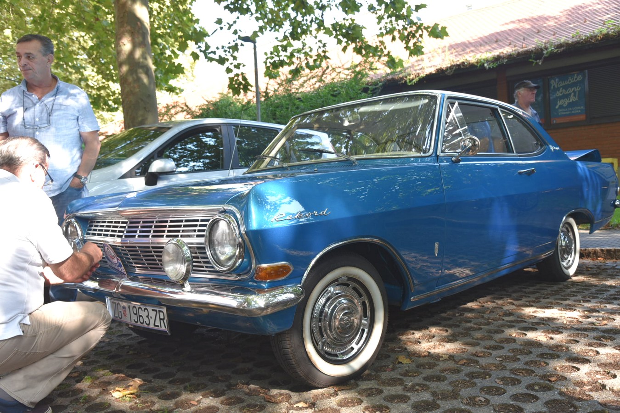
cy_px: 206
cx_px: 310
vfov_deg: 41.1
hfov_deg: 58.7
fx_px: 551
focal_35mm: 32
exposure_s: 1/125
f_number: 5.6
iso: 400
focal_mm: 32
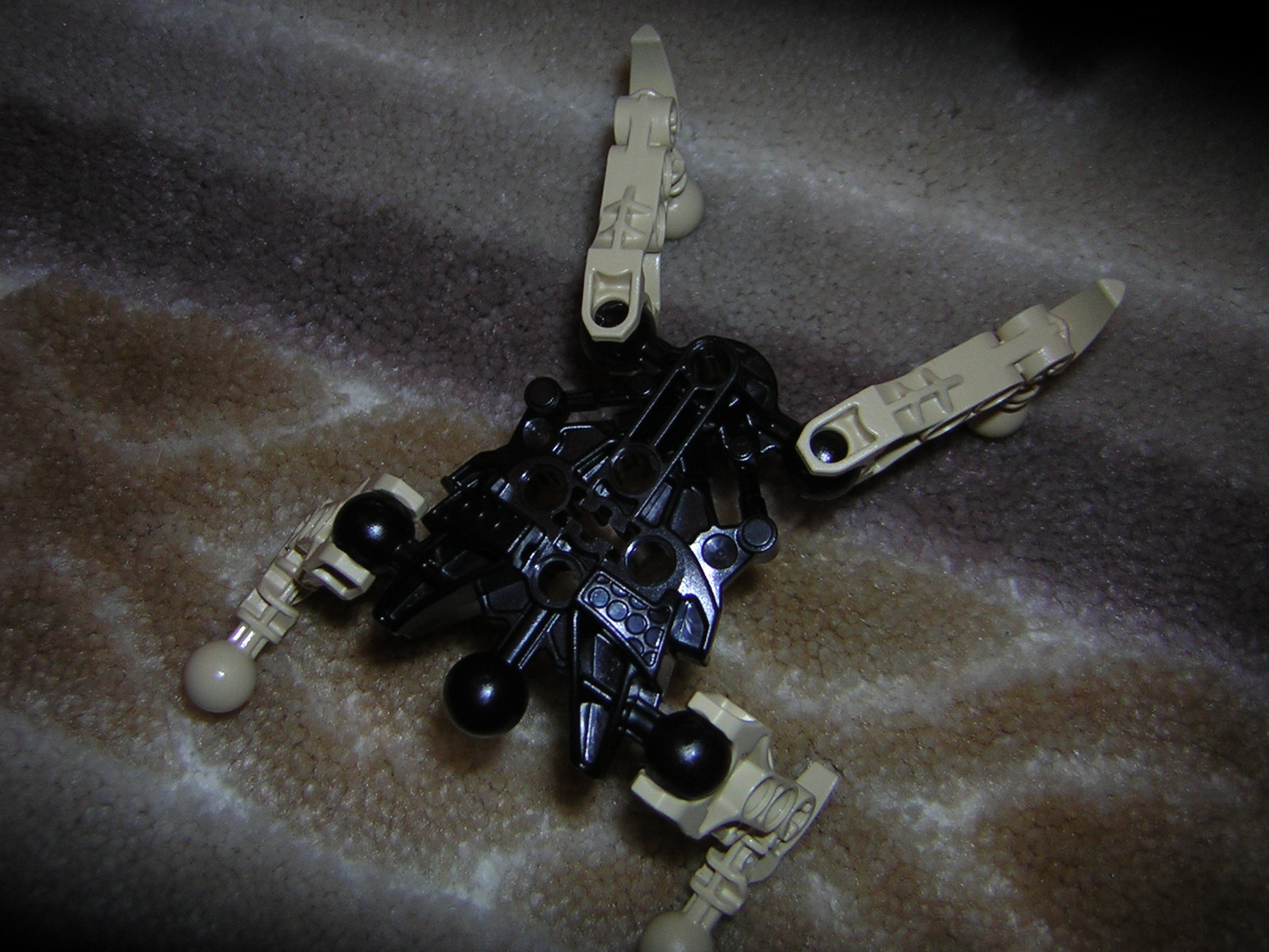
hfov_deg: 51.4
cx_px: 634
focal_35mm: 36
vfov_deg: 39.7
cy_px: 476
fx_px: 1320
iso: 50
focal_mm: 4.7
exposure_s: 1/60.1
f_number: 2.6
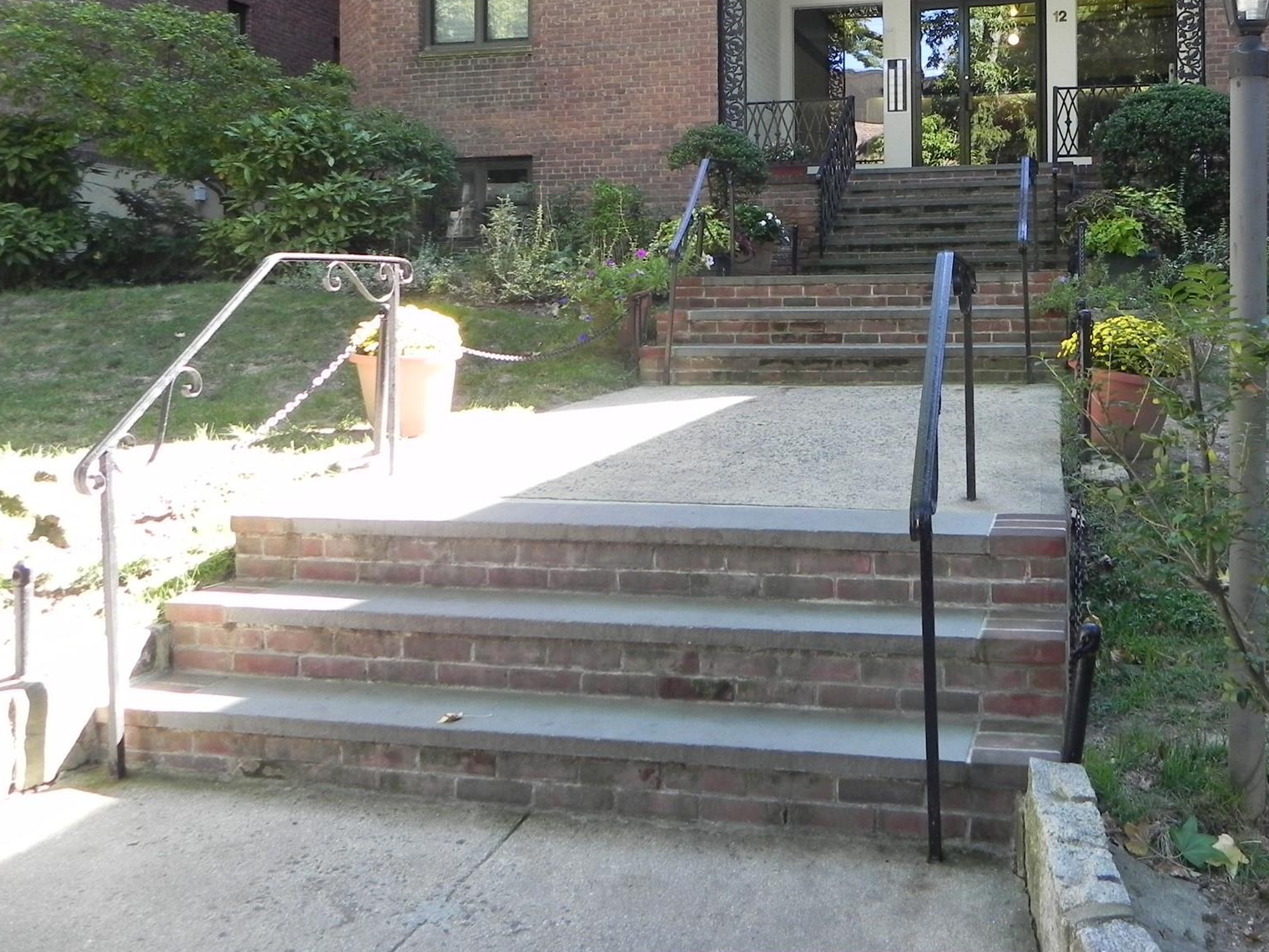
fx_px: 1283
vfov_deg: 40.2
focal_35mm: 35
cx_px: 811
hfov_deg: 51.9
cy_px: 314
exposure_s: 1/68.4
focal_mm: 4.6
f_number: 3.2
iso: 160
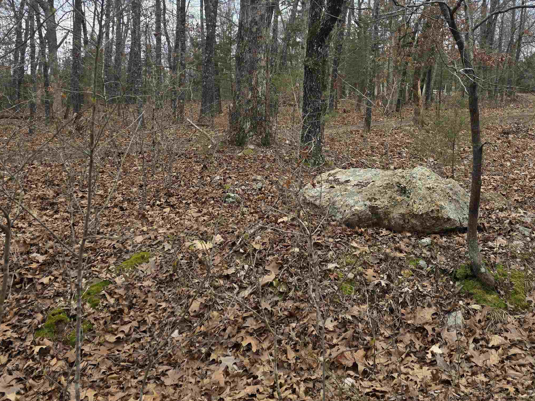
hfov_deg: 51.5
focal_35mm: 35
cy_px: 117
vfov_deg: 39.9
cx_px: 363
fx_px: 541
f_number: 1.7
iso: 40
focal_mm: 6.3
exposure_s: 1/359
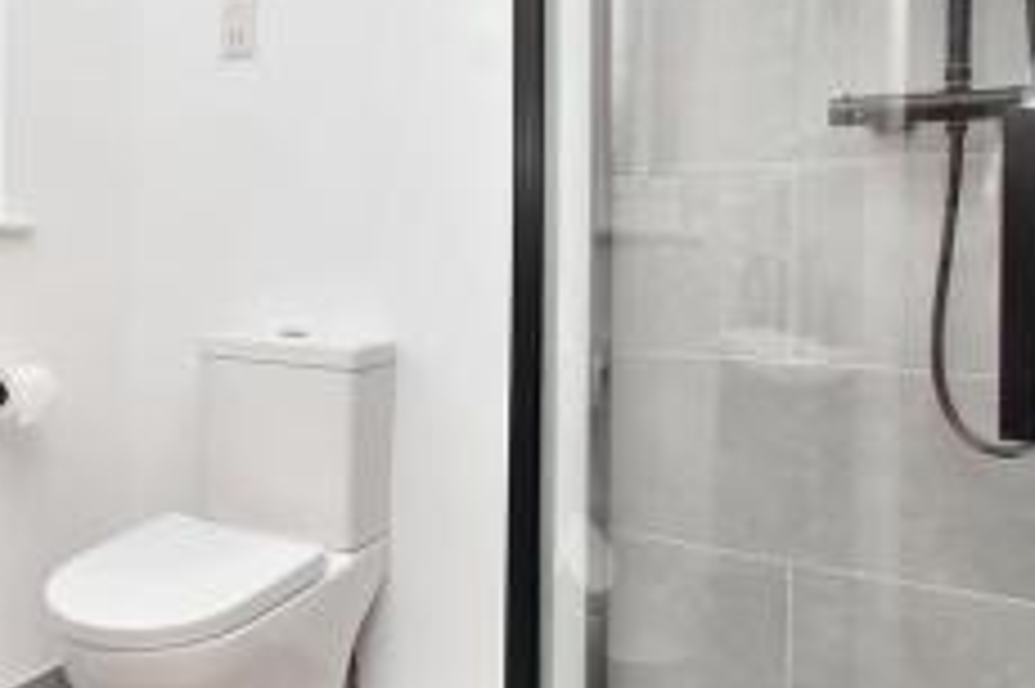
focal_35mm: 31
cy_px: 254
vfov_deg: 41.9
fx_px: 891
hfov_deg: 56.9
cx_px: 243
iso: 800
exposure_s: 1/200
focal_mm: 10
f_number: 9
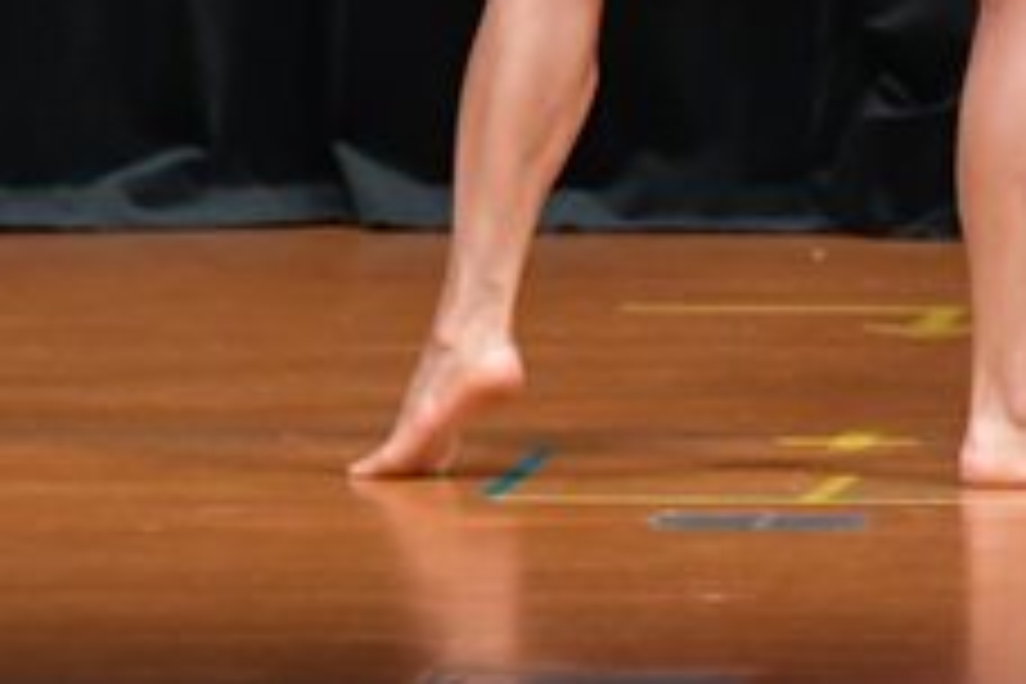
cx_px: 1024
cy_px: -468
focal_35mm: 969
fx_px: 27614
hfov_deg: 2.1
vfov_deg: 1.4
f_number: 5.6
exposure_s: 1/400
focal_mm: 190
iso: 5000
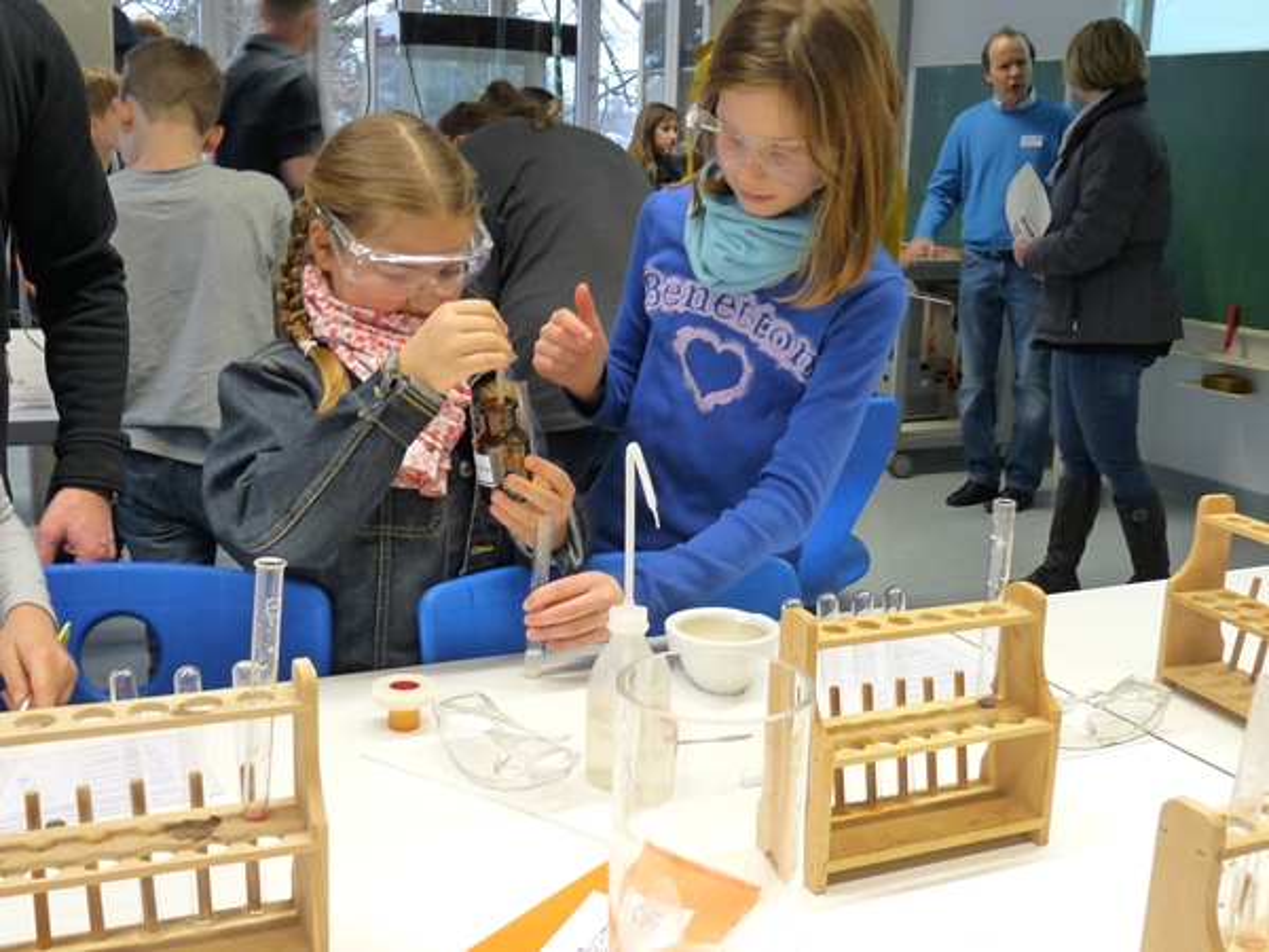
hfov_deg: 46.8
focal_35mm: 40
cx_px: 634
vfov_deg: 36.0
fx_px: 1466
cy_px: 476
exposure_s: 1/30
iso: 250
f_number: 2.8
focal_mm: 4.8
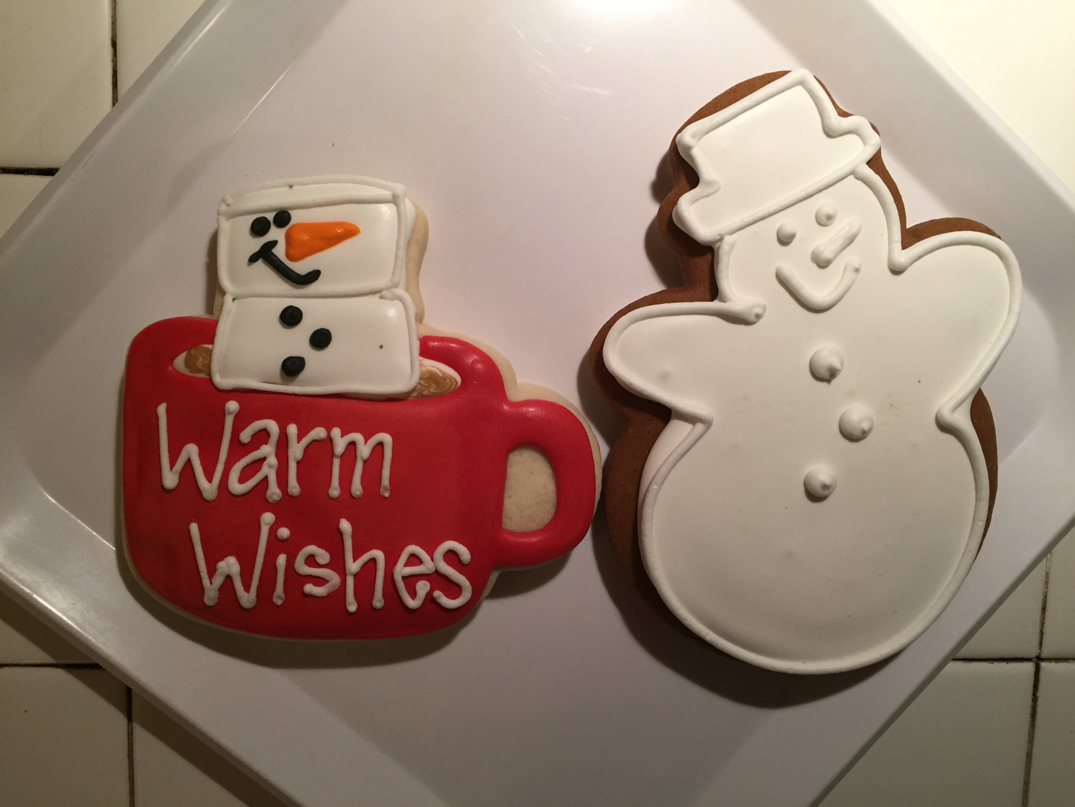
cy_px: 404
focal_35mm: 29
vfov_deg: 48.2
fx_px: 901
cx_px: 538
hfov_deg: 61.7
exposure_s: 1/30
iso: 50
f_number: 2.2
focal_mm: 4.15
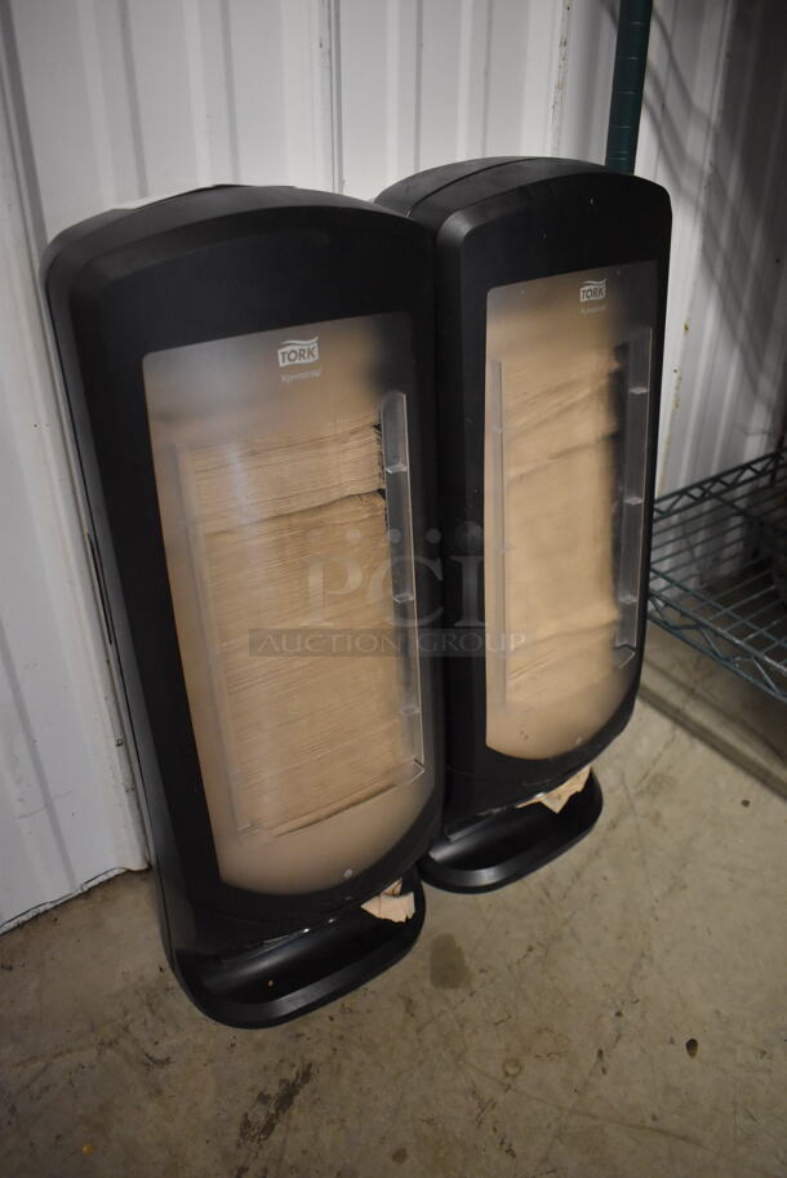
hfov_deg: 48.0
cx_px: 394
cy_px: 589
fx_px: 884
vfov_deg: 67.3
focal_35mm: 27
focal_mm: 18
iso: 2500
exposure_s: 1/125
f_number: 3.5
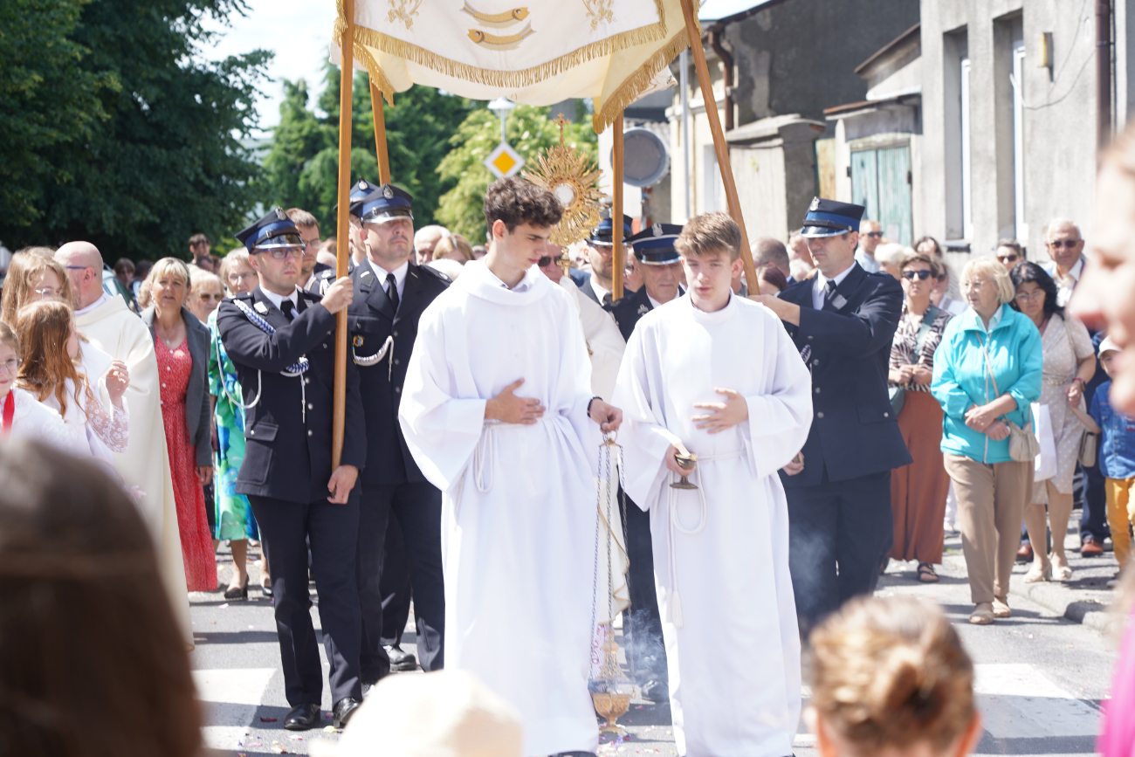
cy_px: 378
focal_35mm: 105
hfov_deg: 19.5
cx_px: 568
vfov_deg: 13.0
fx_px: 3311
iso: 100
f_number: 6.3
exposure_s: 1/125
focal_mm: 105
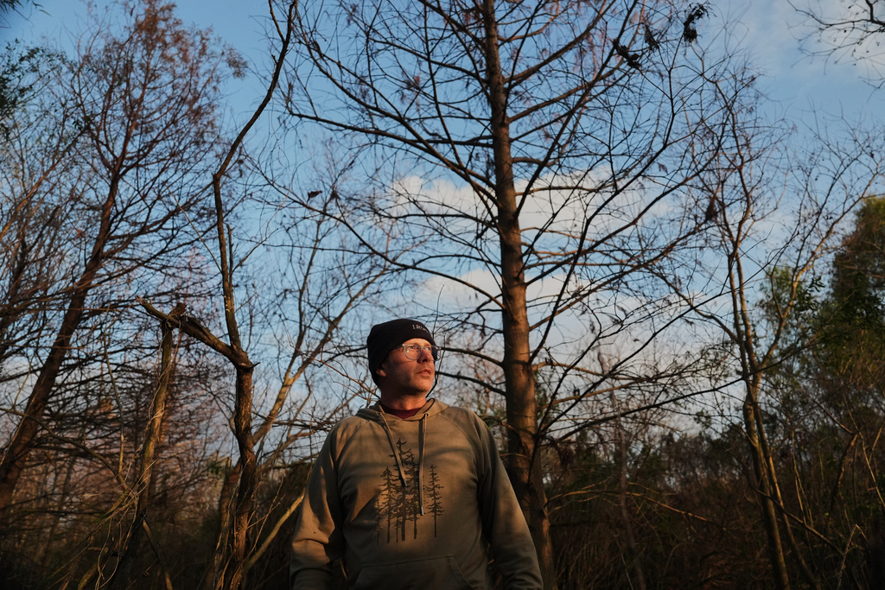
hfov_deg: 73.7
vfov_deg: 53.1
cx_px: 442
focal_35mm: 24
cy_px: 295
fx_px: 590
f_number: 2.8
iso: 3200
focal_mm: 24
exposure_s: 1/6400
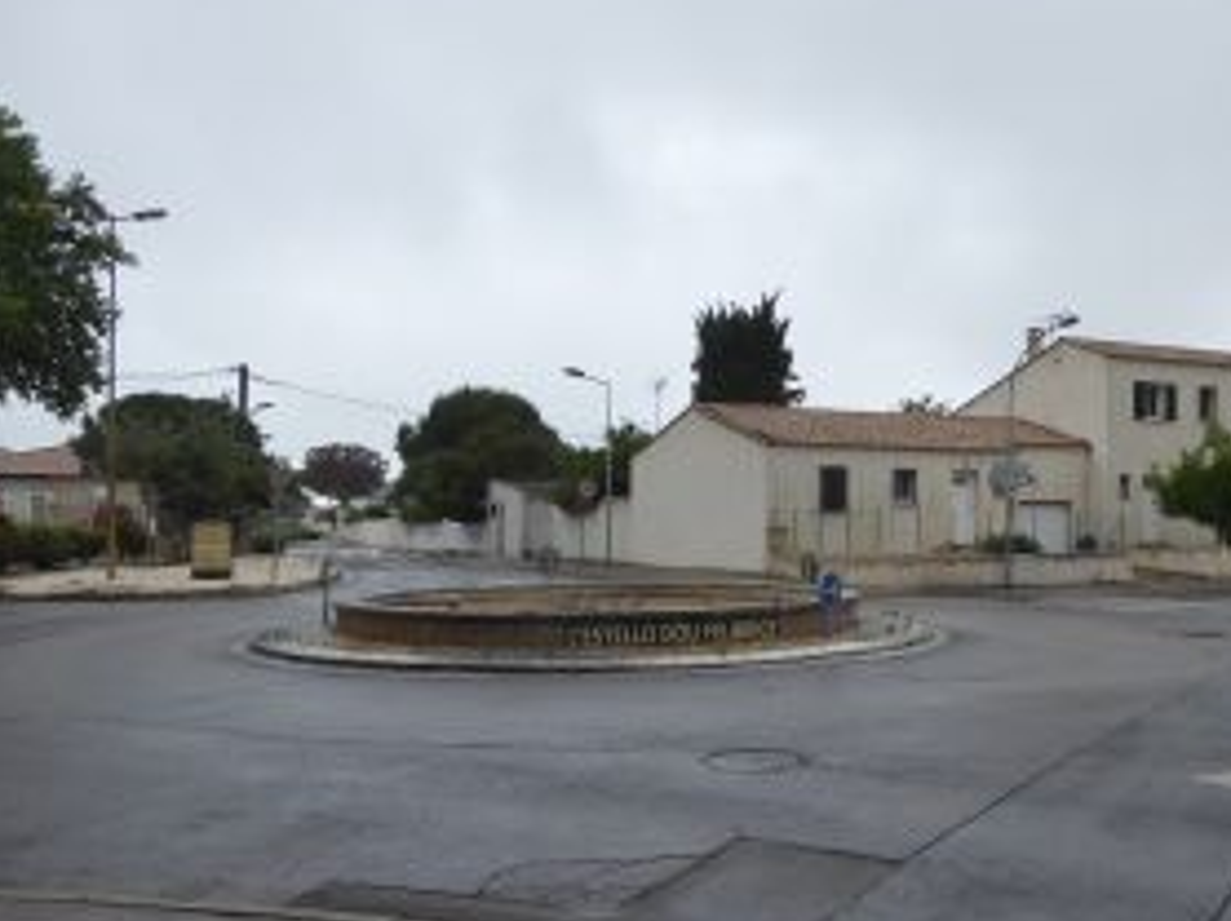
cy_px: 531
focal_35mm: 36
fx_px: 1279
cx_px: 797
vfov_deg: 39.5
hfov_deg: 50.7
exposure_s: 1/400
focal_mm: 4.3
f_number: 3.3
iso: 125
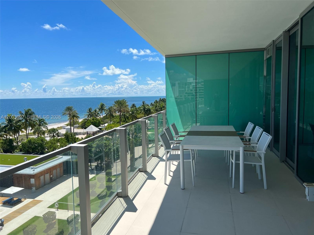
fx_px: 236
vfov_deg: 53.1
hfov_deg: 67.3
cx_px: 157
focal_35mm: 26
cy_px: 118
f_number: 1.5
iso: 50
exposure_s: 1/5319
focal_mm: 5.7
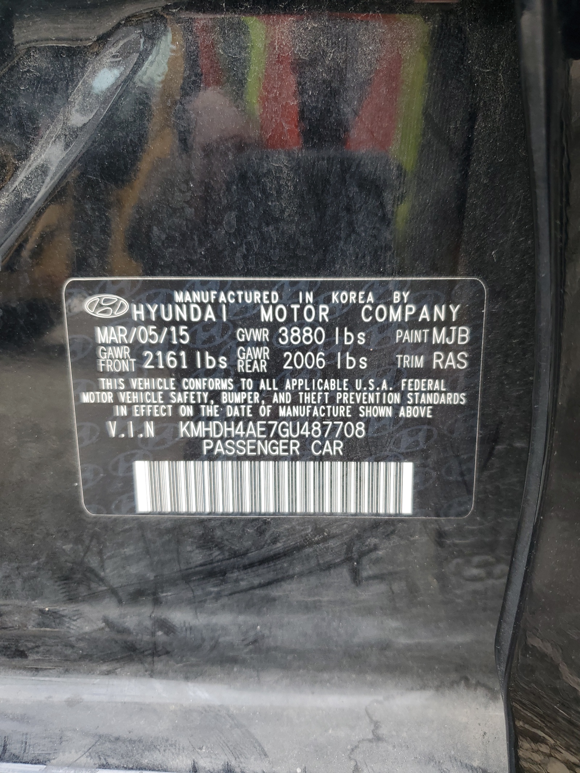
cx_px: 290
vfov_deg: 67.3
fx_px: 581
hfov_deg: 53.1
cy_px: 386
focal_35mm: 26
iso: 50
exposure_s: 1/120
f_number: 1.5
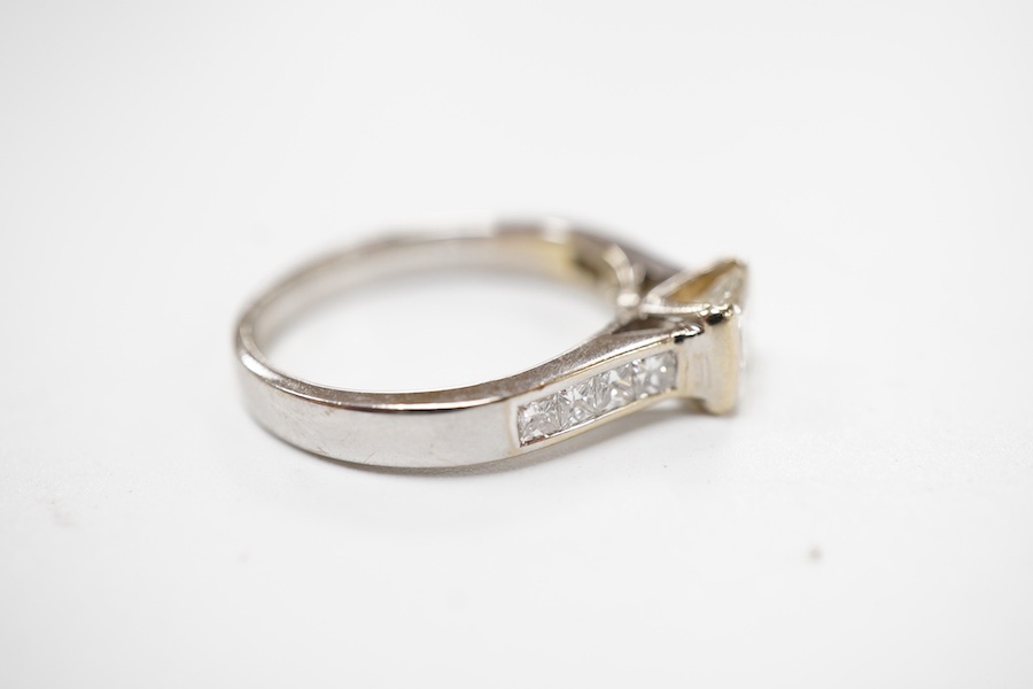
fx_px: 1291
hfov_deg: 43.6
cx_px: 516
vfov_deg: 29.9
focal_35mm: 45
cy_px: 344
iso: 1250
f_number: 9
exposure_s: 1/125
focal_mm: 30
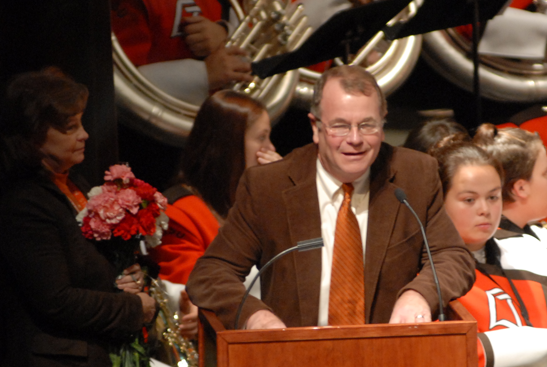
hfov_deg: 3.4
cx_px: 363
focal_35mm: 612
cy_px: 163
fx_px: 9311
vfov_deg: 2.3
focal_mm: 200
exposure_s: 1/40
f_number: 3.2
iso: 800
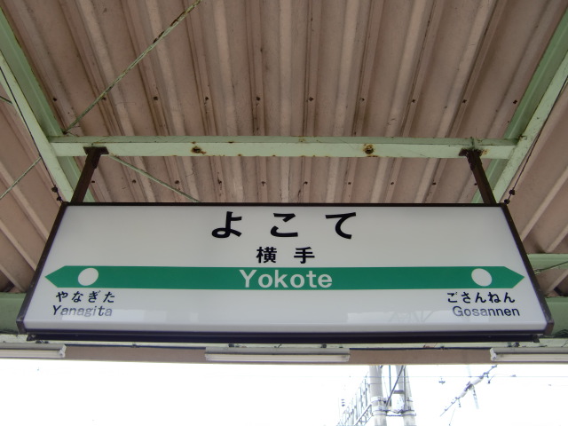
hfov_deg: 63.4
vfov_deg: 49.7
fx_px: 459
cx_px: 284
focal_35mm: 28
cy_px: 213
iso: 64
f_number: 2.6
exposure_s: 1/250
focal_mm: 4.9
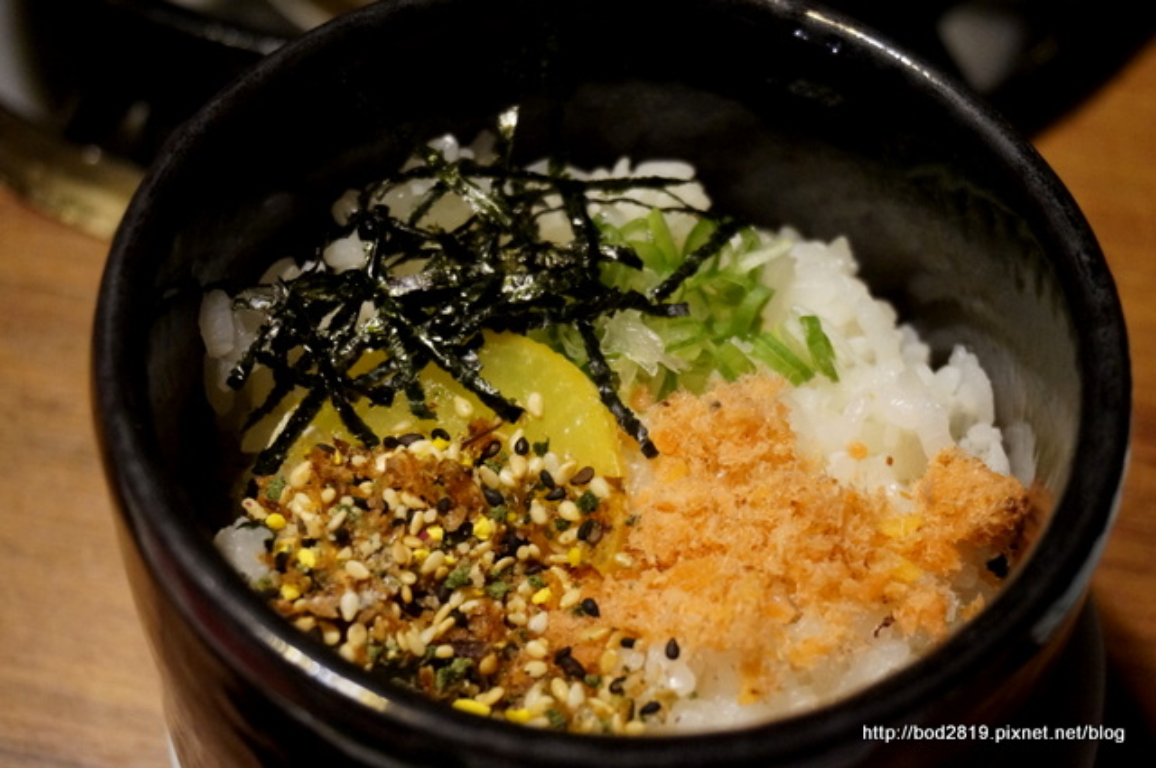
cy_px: 384
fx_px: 1828
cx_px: 578
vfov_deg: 23.7
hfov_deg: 35.1
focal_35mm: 57
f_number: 5.6
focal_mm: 38
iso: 3200
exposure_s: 1/25
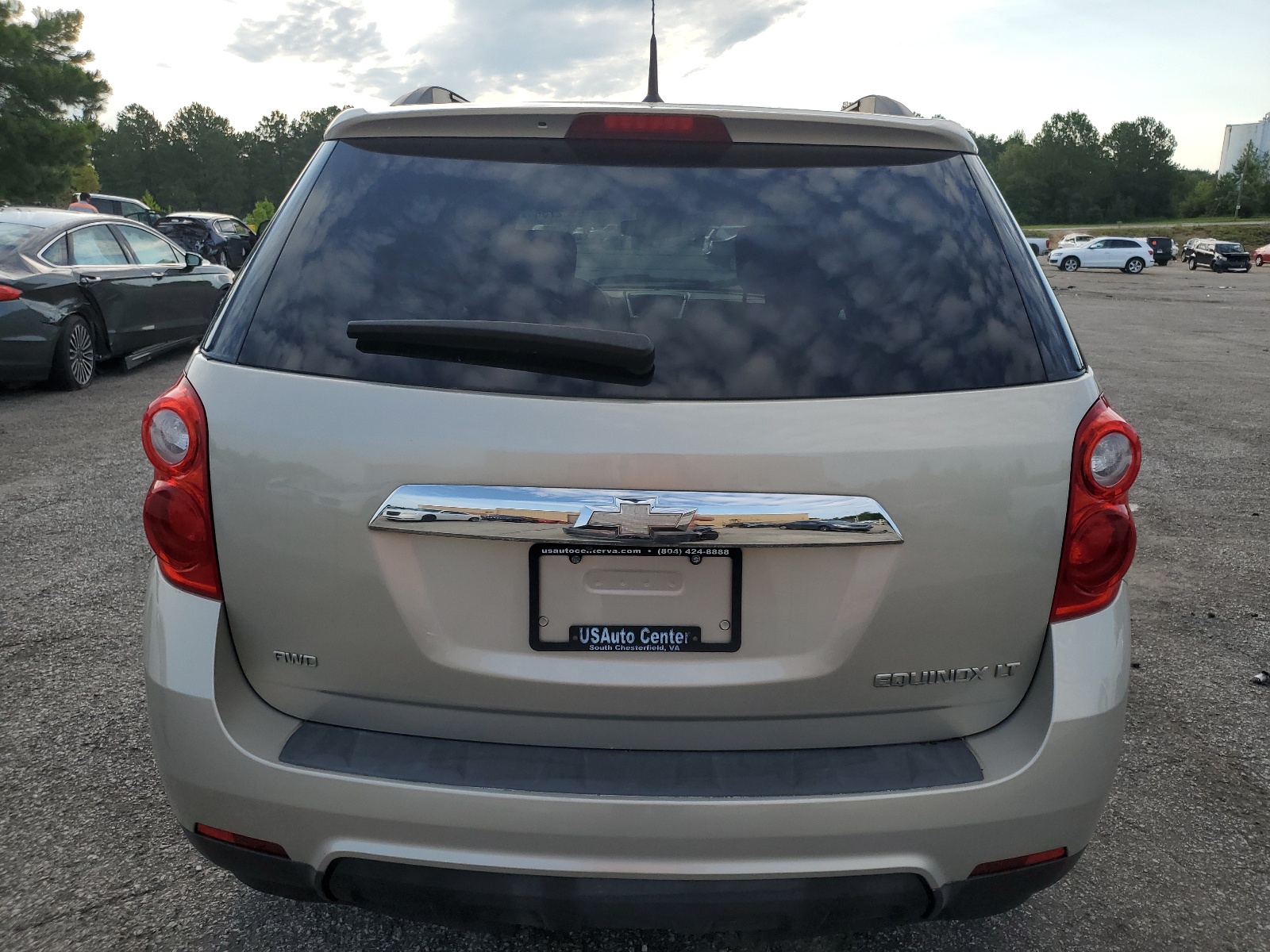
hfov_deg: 67.3
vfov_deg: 53.1
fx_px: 954
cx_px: 635
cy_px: 476
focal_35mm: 26
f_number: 1.5
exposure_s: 1/2000
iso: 50
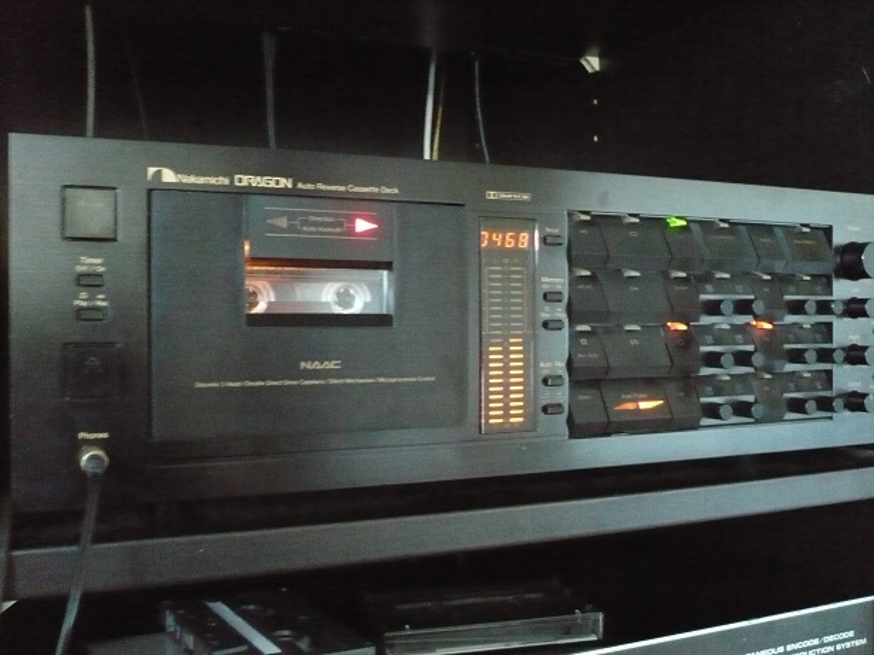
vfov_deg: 40.7
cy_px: 328
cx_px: 437
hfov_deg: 52.6
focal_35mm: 35
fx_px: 884
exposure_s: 1/5
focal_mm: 5.8
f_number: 2.8
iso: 1250
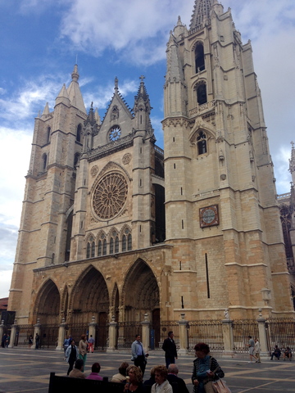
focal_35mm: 33
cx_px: 148
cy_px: 196
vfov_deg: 55.4
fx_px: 375
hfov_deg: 42.9
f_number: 2.4
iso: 50
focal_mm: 4.12
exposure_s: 1/467
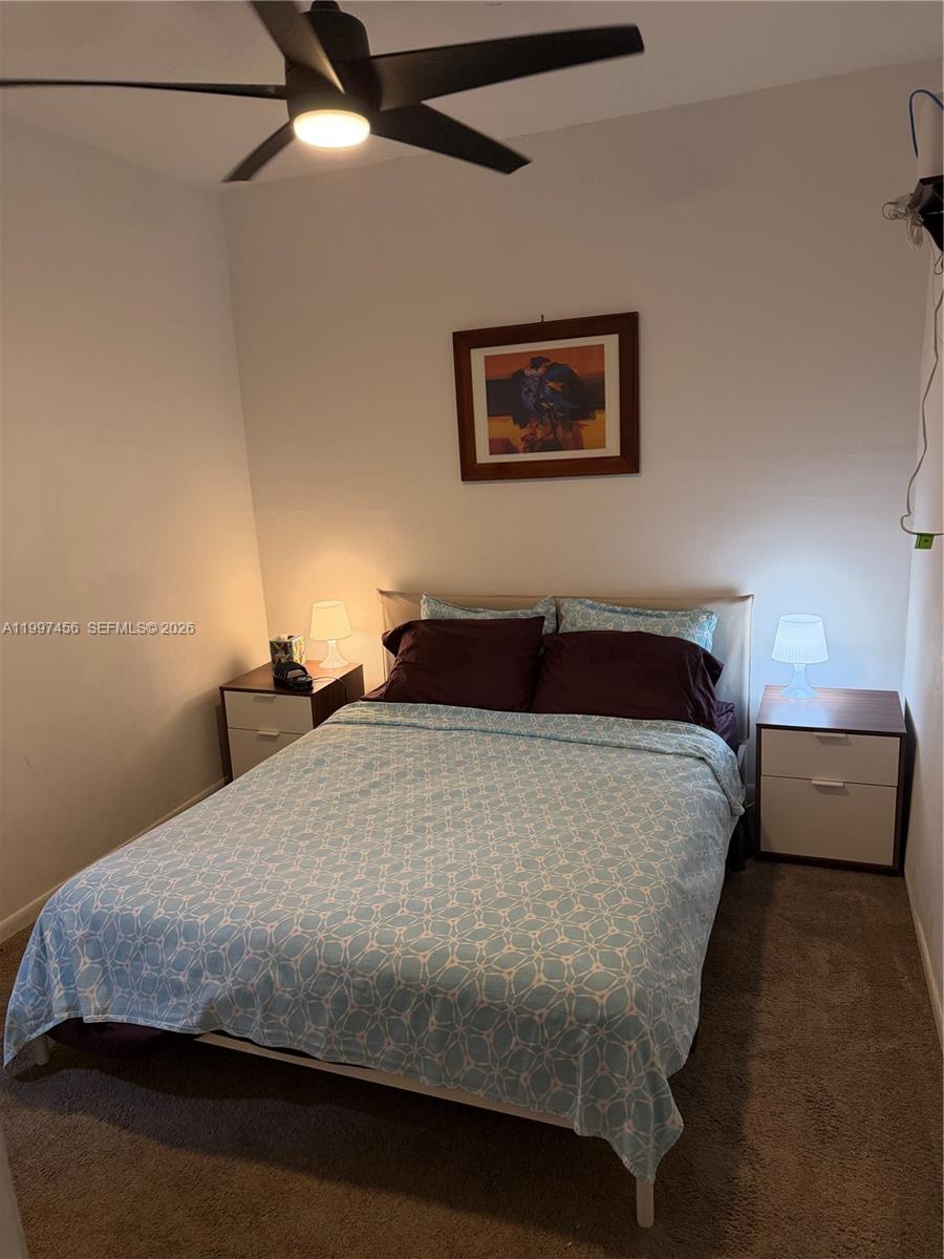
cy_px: 630
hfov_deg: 56.8
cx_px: 472
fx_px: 873
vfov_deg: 71.6
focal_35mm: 24
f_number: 1.78
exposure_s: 1/120
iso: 320
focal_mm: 6.76
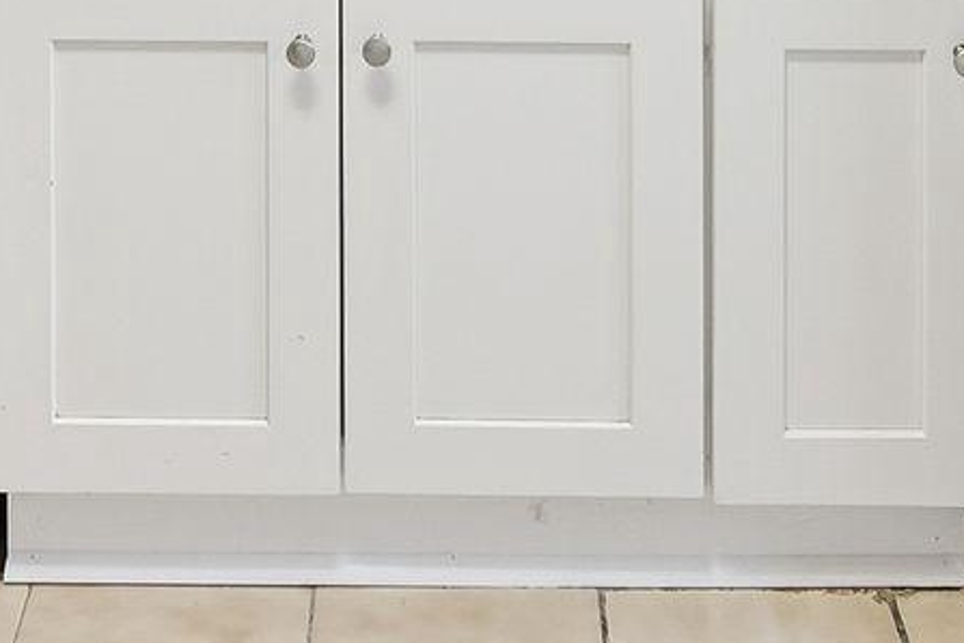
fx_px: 1473
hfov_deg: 36.2
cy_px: -752
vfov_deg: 16.4
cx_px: 405
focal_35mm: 55
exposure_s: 1/160
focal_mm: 12
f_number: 5.6
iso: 1000
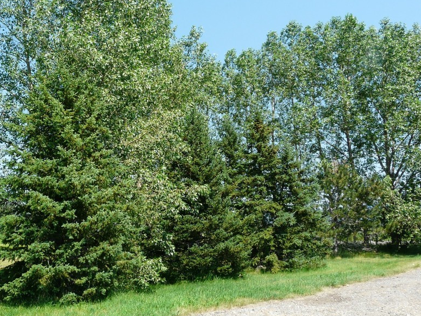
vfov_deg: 38.6
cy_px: 141
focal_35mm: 37
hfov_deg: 49.6
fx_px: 450
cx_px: 154
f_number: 5.6
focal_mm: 4.6
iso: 100
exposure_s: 1/200
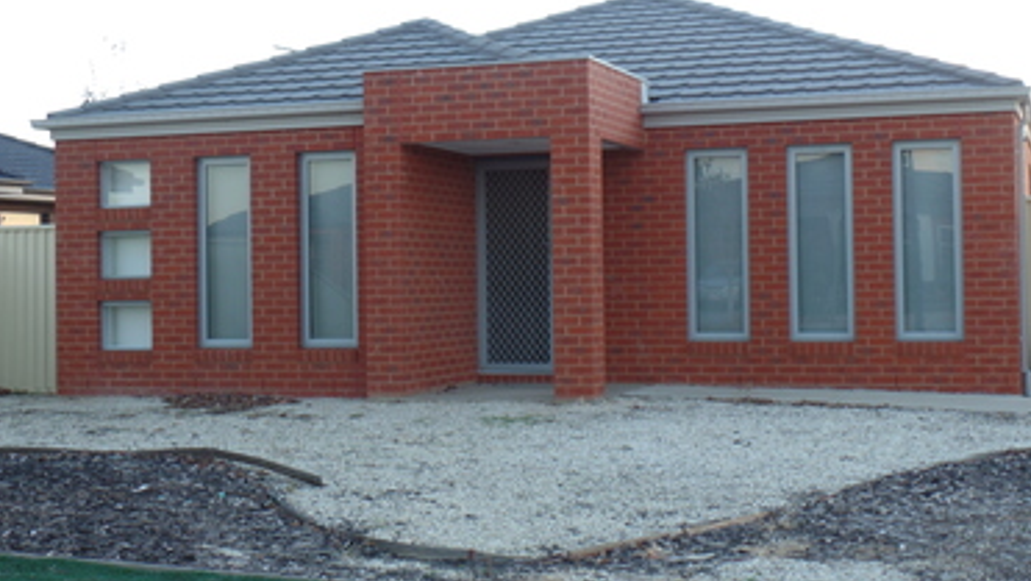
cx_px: 514
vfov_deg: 19.7
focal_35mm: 61
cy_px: 225
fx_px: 1668
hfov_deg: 34.3
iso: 80
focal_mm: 9.2
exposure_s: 1/45
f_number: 3.4
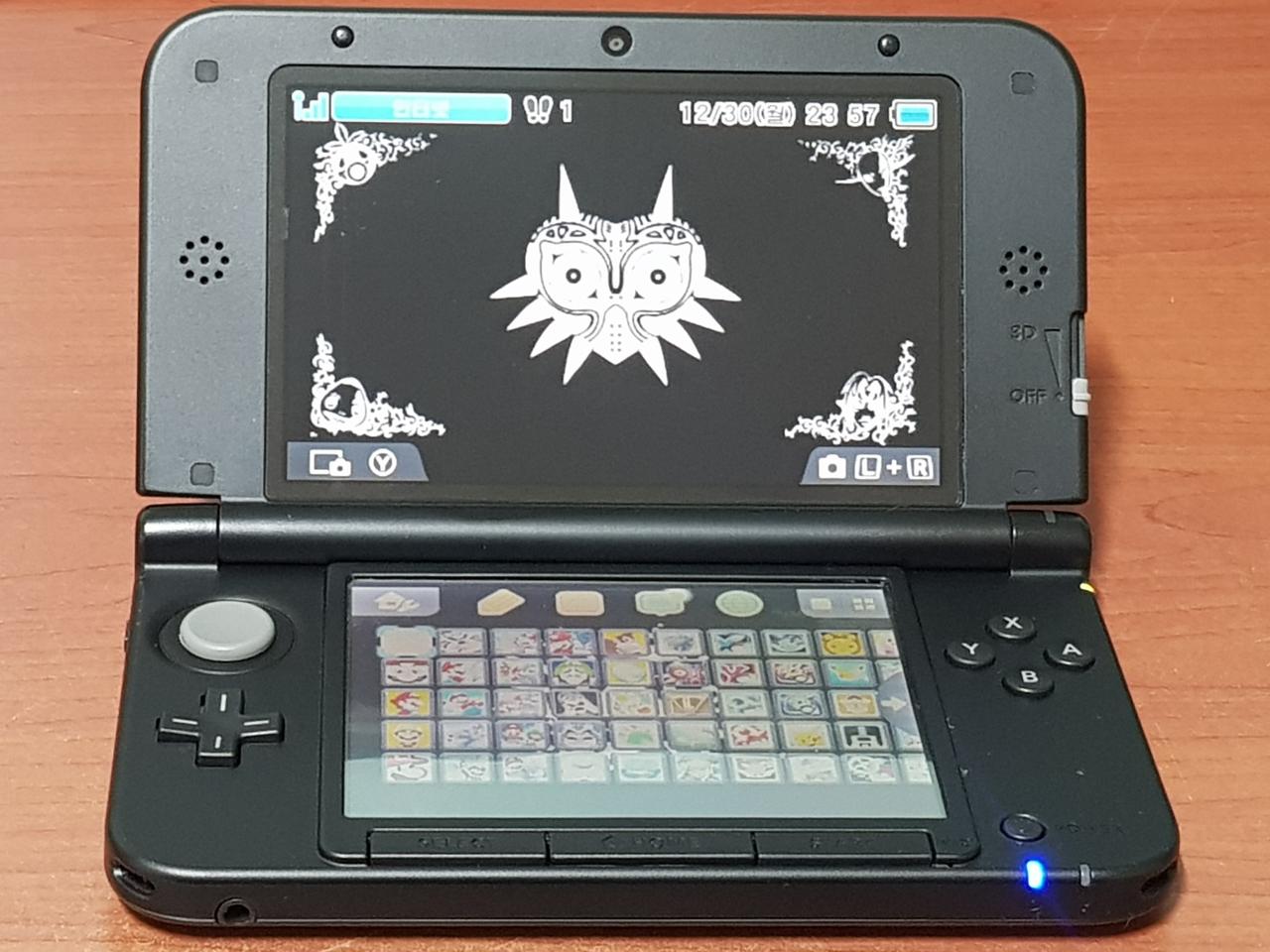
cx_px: 635
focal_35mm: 26
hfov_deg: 67.3
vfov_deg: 53.1
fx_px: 954
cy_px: 476
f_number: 1.7
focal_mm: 4.2
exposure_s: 1/15
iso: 200
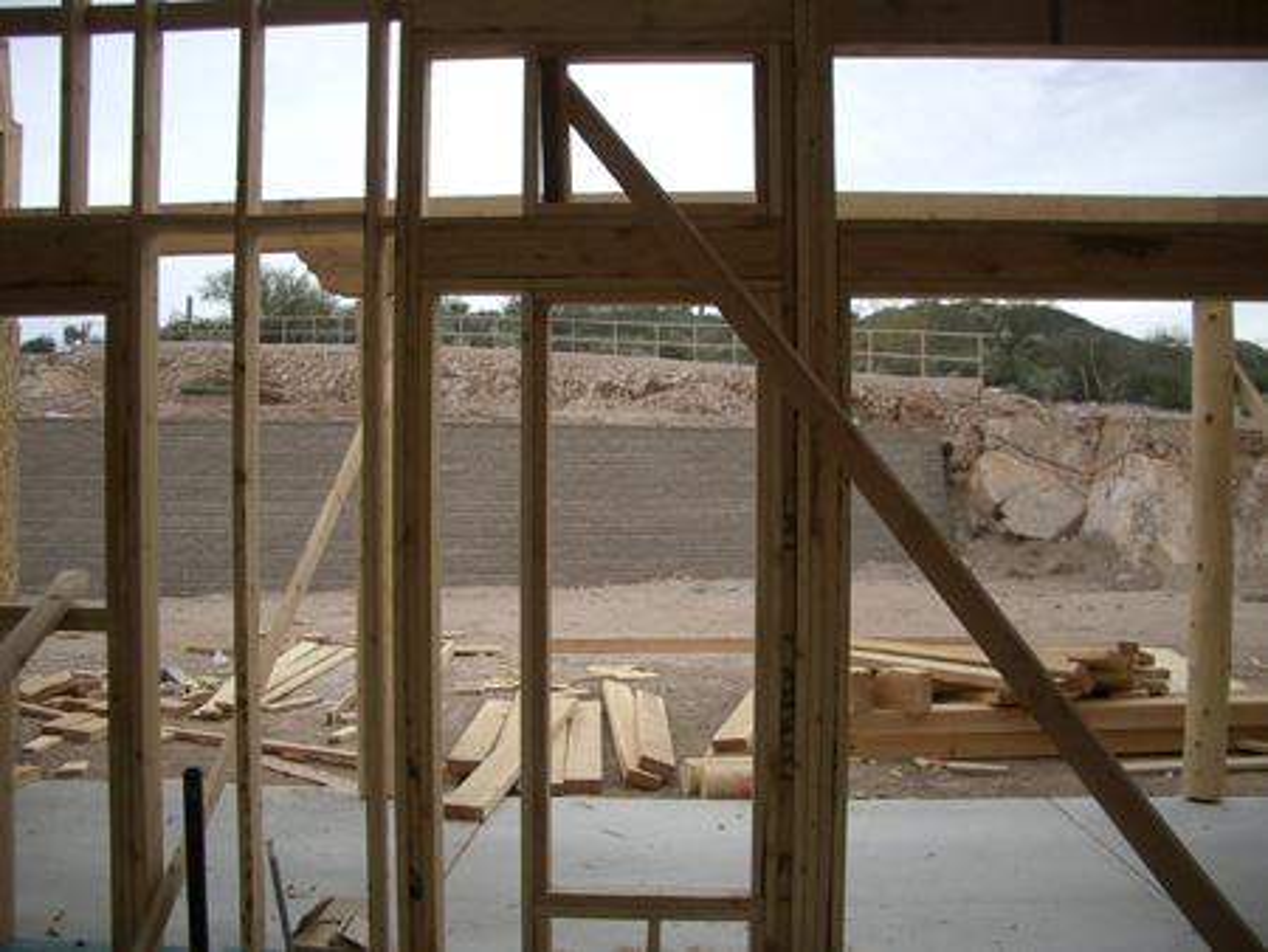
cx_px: 634
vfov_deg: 40.7
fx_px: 1283
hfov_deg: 52.6
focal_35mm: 35
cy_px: 476
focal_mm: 5.8
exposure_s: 1/320
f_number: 2.6
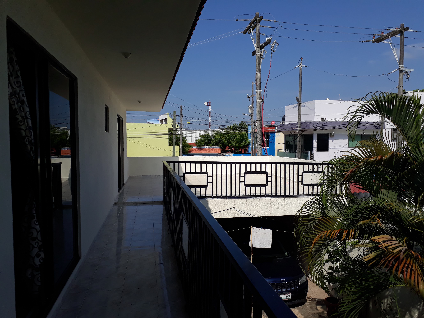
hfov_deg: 65.3
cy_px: 159
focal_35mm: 27
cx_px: 212
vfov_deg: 51.4
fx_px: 331
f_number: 1.9
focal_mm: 3.6
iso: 40
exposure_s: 1/2703
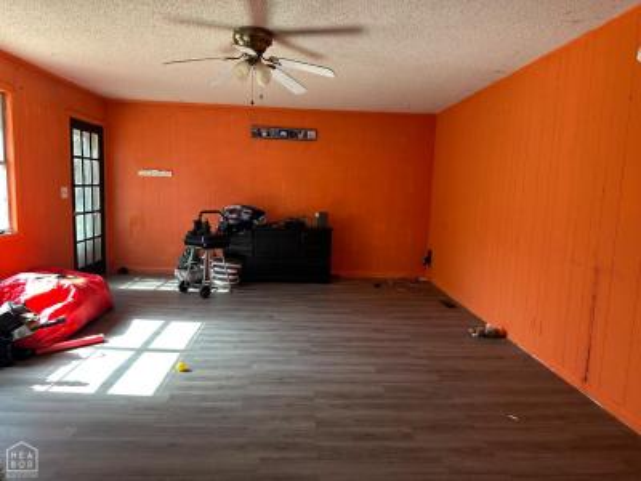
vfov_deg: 56.8
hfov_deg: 71.6
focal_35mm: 24
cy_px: 240
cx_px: 320
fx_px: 444
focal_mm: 6.86
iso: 125
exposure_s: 1/120
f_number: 1.78
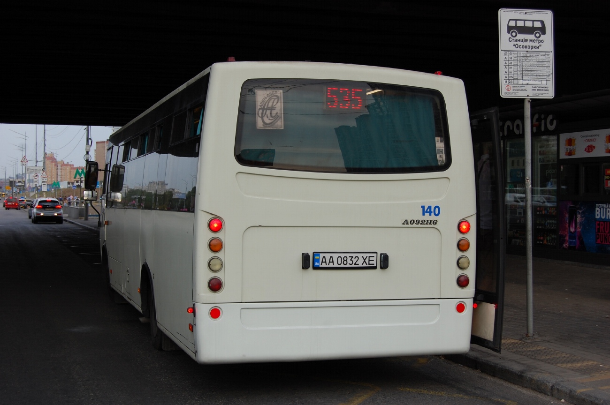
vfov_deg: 25.7
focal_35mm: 52
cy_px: 202
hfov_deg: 37.9
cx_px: 305
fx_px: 889
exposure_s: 1/160
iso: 200
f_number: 6.3
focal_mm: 35
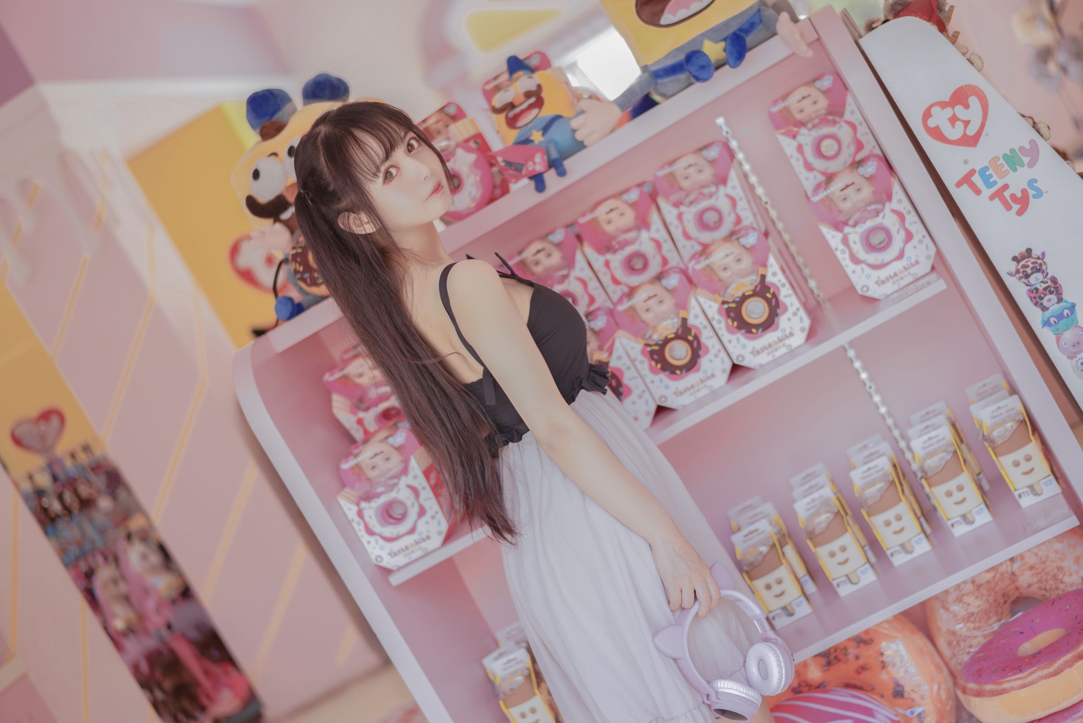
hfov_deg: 36.2
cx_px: 542
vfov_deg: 24.6
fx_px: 1655
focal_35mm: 55
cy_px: 362
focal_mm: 55
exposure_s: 1/160
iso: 100
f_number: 1.8
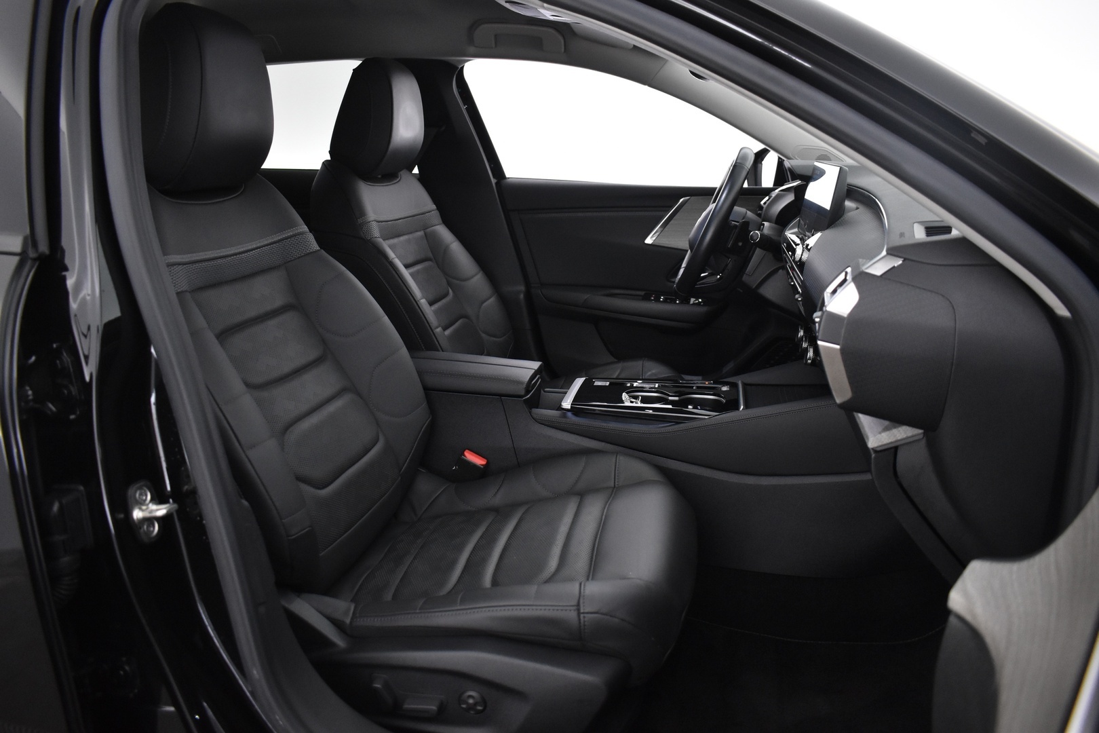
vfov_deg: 47.9
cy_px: 366
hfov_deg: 67.4
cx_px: 550
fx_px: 824
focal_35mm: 27
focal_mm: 18
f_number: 3.5
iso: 2000
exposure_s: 1/30
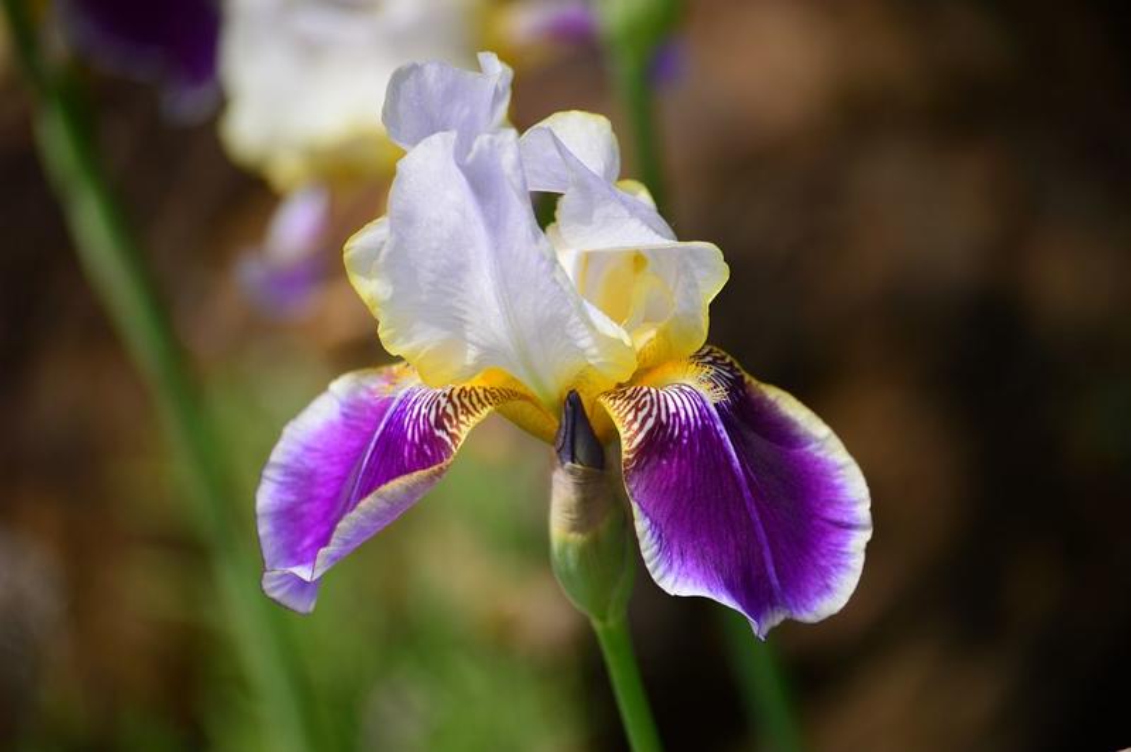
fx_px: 5462
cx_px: 566
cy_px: 376
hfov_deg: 11.8
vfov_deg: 7.9
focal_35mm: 174
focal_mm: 116
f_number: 4.8
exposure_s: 1/250
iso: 100
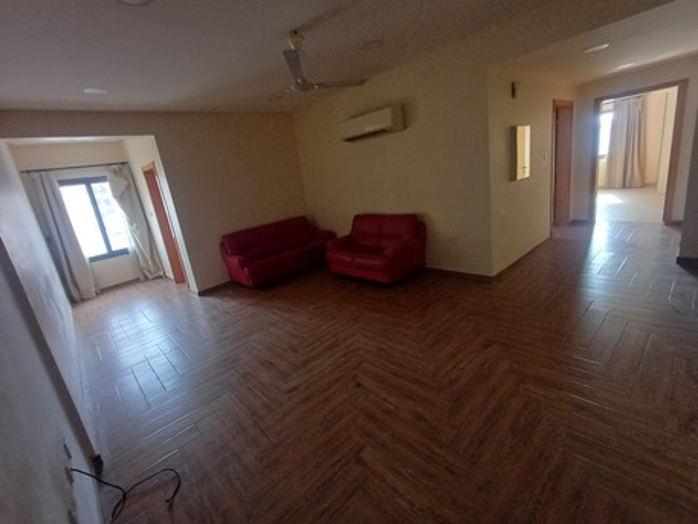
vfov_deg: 78.1
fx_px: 323
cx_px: 349
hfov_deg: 94.5
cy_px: 262
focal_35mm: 16
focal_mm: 1.64
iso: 200
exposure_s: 1/25
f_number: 2.2
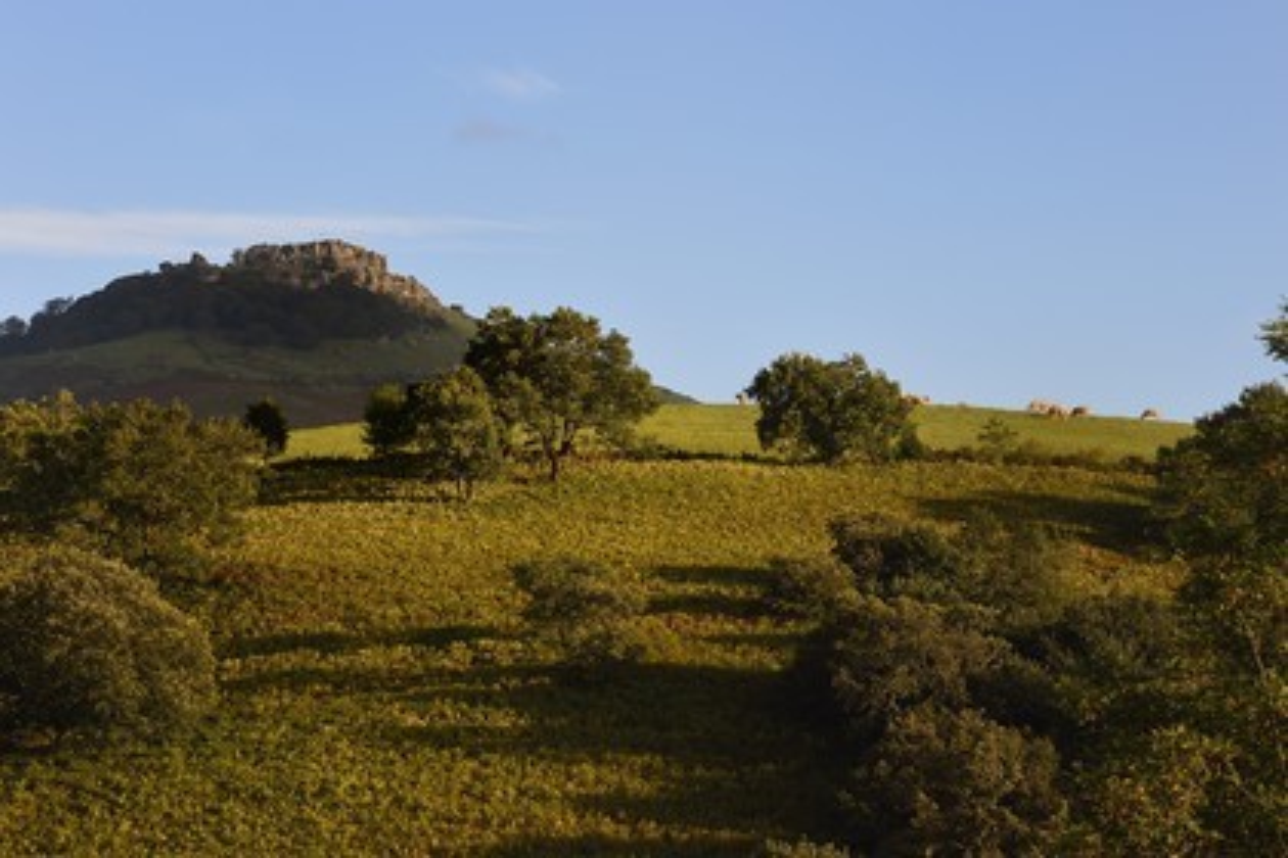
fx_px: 5366
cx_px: 644
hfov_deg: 13.7
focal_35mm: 150
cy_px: 429
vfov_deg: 9.1
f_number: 8
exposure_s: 1/250
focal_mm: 150
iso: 200
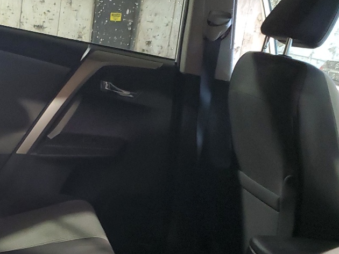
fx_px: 647
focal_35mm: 66
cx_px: 46
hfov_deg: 28.5
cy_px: 205
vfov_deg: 22.0
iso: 311
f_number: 1.5
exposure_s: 1/17
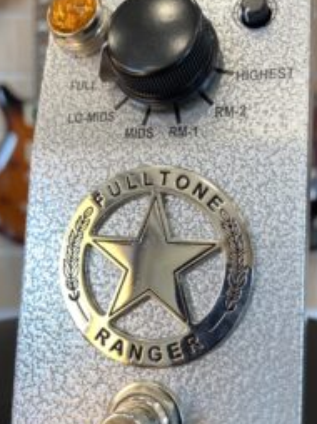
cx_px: 170
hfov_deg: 35.1
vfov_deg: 45.7
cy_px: 245
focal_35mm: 41
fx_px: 501
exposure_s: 1/100
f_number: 1.8
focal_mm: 4.25
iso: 50
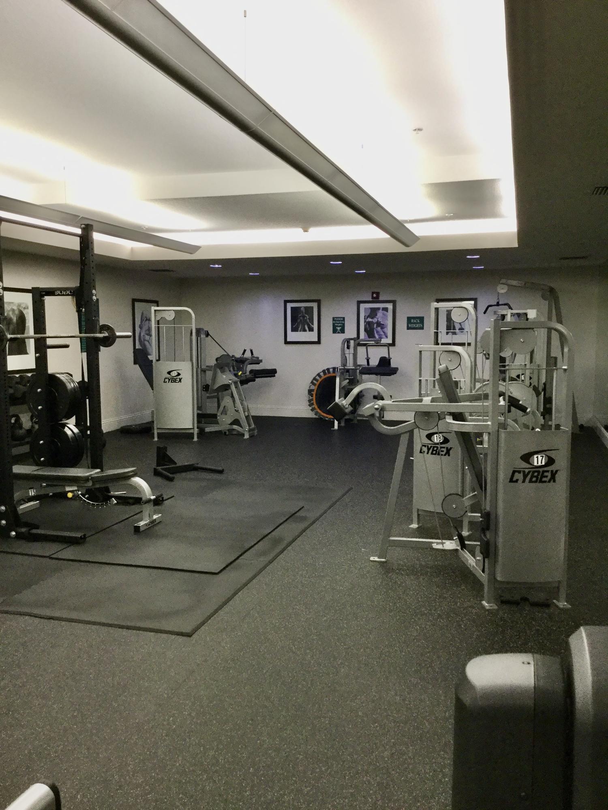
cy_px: 405
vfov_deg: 58.4
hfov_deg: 45.4
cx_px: 304
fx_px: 726
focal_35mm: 31
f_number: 2.4
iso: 32
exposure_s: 1/30
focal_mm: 3.3
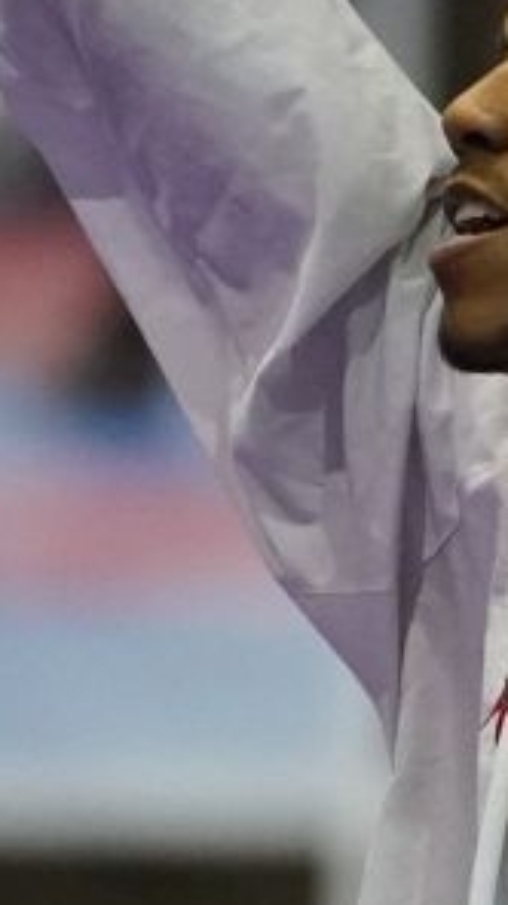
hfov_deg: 1.0
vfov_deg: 1.7
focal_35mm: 1275
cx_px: 496
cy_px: 777
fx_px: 30602
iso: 6400
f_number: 2.8
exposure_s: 1/800
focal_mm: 200
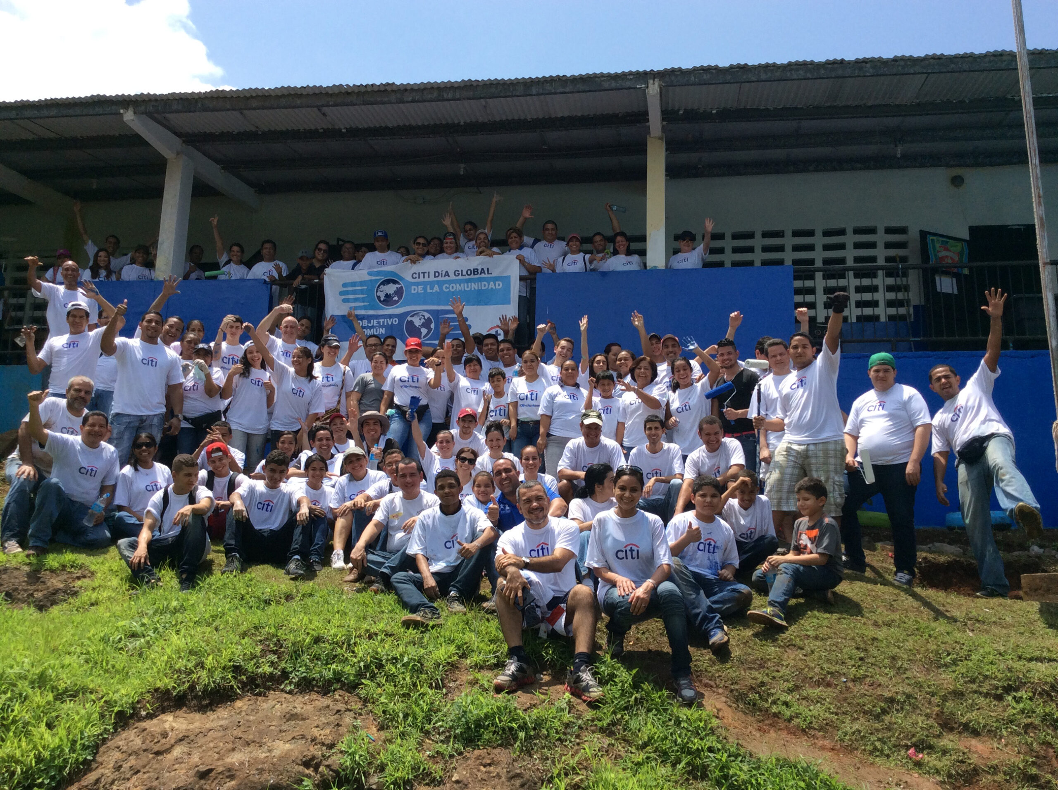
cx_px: 529
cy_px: 395
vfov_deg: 44.1
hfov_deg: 56.9
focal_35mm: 32
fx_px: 977
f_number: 2.4
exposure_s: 1/1506
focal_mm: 3.3
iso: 32
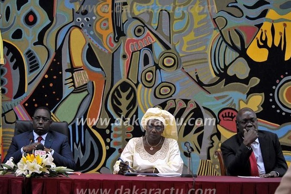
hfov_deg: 20.8
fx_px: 792
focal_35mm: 98
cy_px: 99
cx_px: 145
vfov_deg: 13.9
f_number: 5
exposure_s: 1/100
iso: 4000
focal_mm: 95
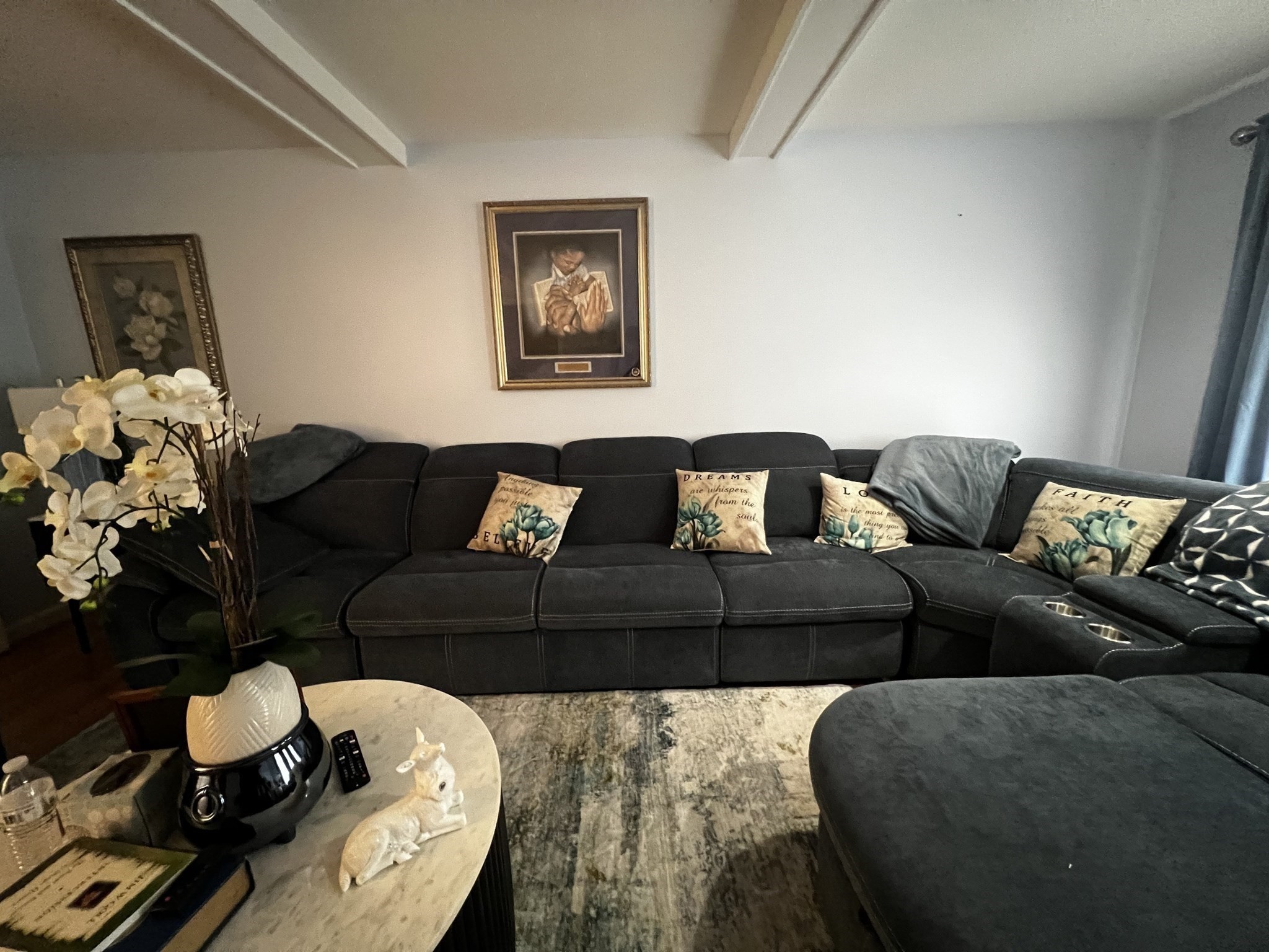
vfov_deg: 89.9
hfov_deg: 106.2
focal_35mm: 13
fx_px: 477
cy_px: 476
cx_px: 634
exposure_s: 1/40
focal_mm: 1.57
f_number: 1.8
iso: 1000
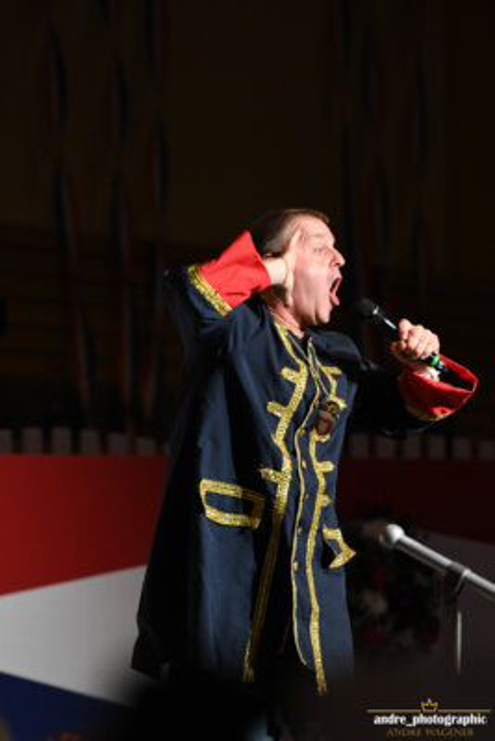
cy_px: 370
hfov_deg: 5.7
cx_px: 248
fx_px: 4945
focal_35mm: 240
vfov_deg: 8.6
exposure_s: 1/500
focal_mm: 160
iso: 3200
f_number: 3.2
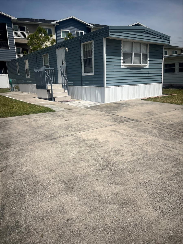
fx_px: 183
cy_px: 122
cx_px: 92
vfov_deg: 67.3
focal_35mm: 26
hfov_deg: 53.1
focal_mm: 5.7
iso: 50
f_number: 1.5
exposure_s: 1/10309
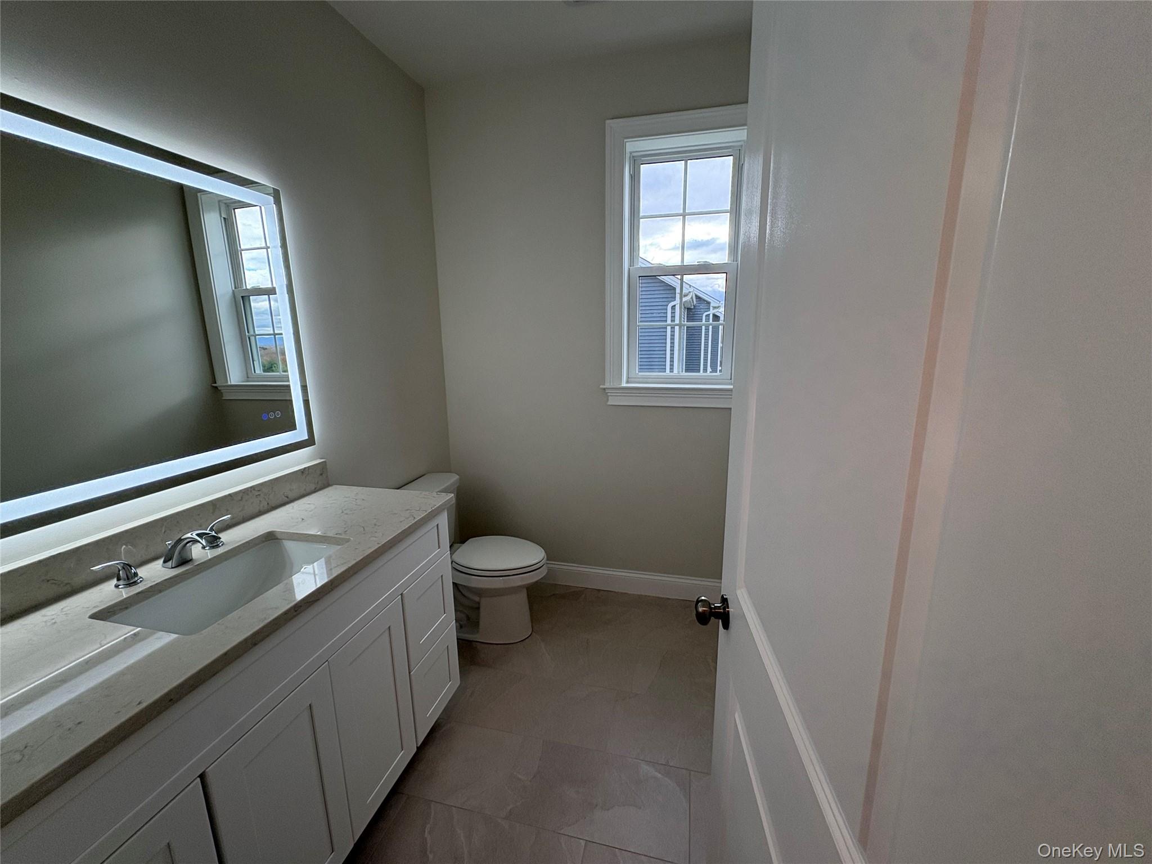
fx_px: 466
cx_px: 576
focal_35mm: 14
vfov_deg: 85.7
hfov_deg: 102.1
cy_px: 432
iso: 100
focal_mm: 2.22
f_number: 2.2
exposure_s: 1/139
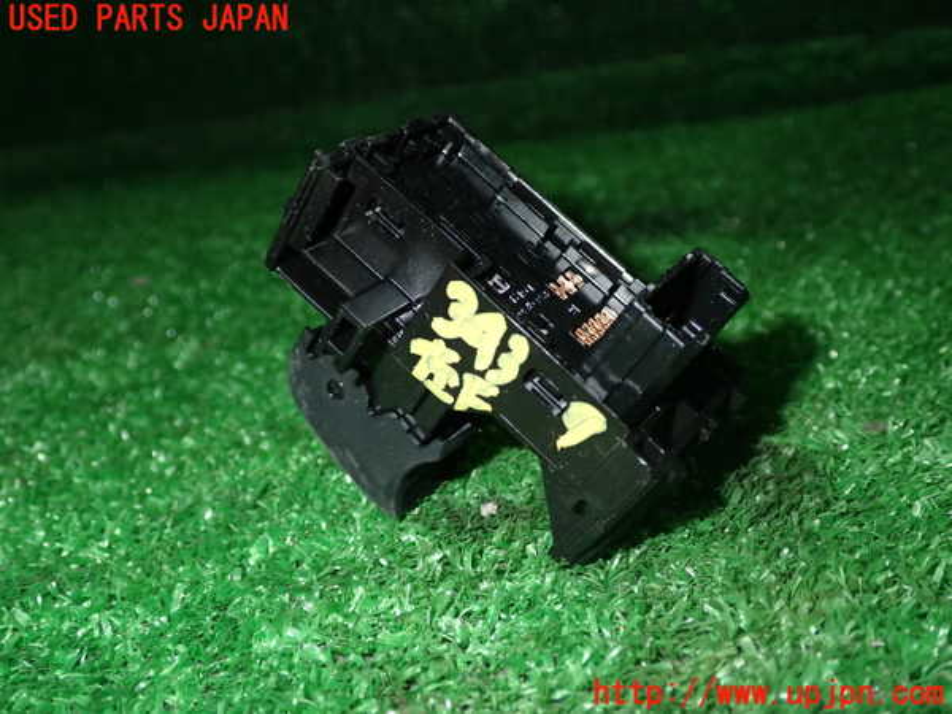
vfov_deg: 37.7
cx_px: 476
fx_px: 1045
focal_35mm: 38
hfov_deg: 49.0
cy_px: 357
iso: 250
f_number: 8
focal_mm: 6.83
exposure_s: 1/40
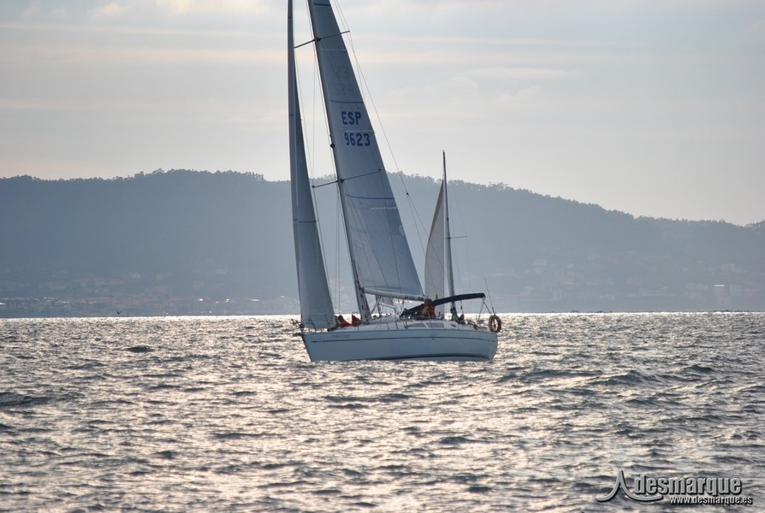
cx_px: 382
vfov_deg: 5.6
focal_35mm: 248
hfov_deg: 8.3
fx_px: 5270
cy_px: 256
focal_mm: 165
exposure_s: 1/1600
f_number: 5.3
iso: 200
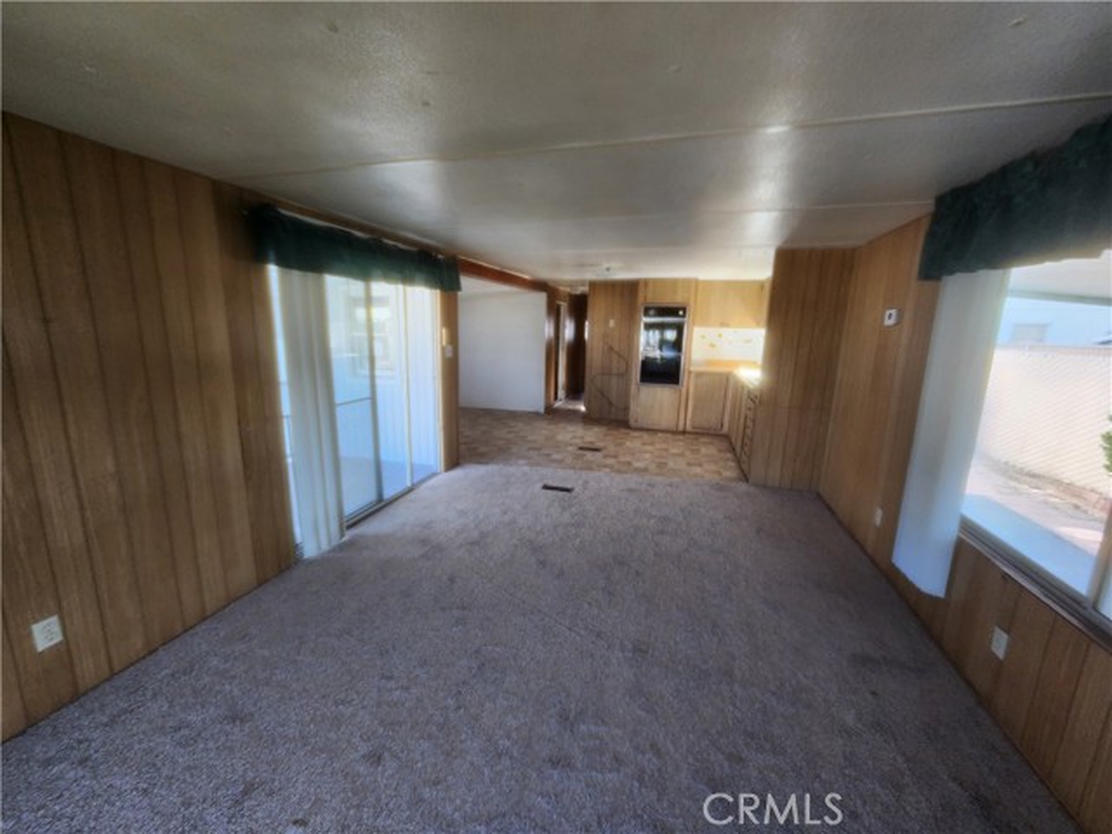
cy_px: 417
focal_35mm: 13
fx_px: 418
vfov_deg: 89.9
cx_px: 556
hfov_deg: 106.2
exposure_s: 1/60
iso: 160
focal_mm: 2.2
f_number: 2.2
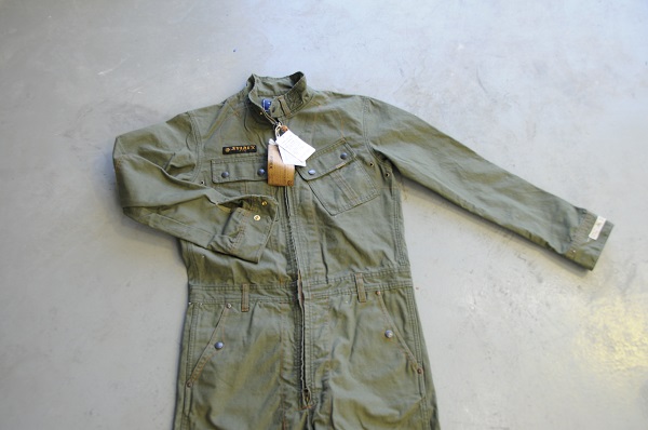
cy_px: 215
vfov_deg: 39.8
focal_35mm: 33
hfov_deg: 57.3
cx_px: 324
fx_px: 593
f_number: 3.8
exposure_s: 1/50
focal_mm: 22
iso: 250
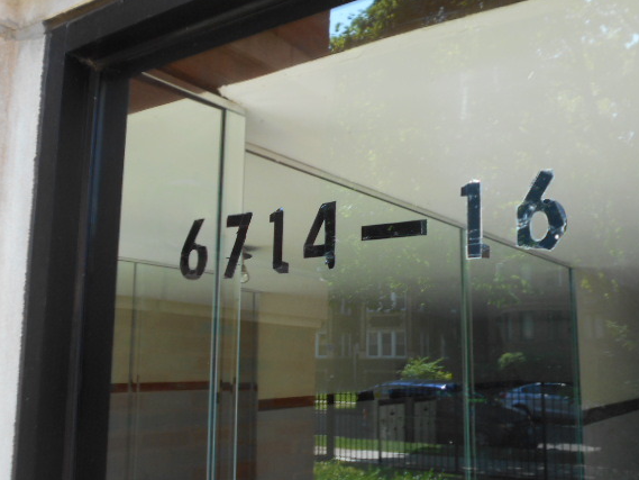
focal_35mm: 36
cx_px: 339
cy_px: 256
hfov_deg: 51.3
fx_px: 665
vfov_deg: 39.7
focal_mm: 5.8
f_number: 3.6
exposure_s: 1/100
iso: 80
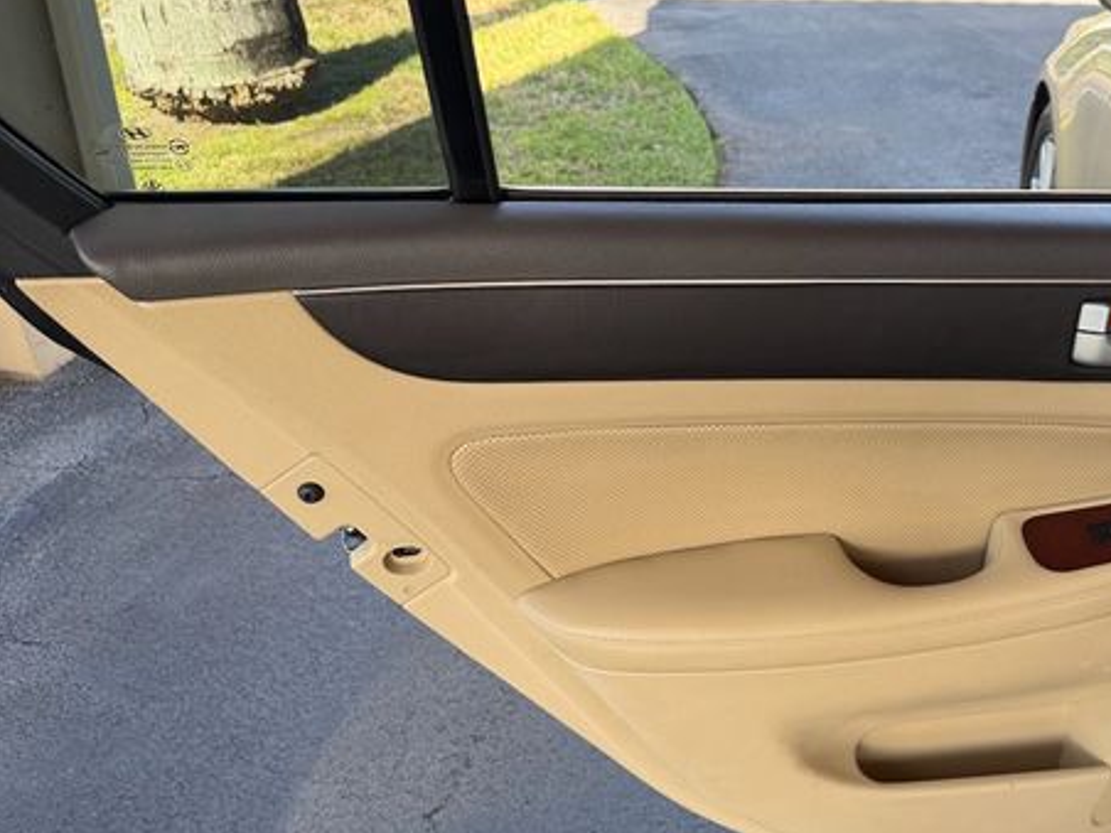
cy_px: 484
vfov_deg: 41.7
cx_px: 784
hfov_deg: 52.4
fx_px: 1091
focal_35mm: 34
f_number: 1.78
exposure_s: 1/355
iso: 100
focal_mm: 6.76
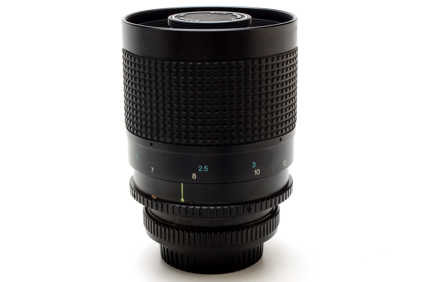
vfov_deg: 20.1
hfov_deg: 29.9
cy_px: 141
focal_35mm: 68
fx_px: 795
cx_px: 212
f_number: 18
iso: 100
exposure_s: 1/160
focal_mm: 45
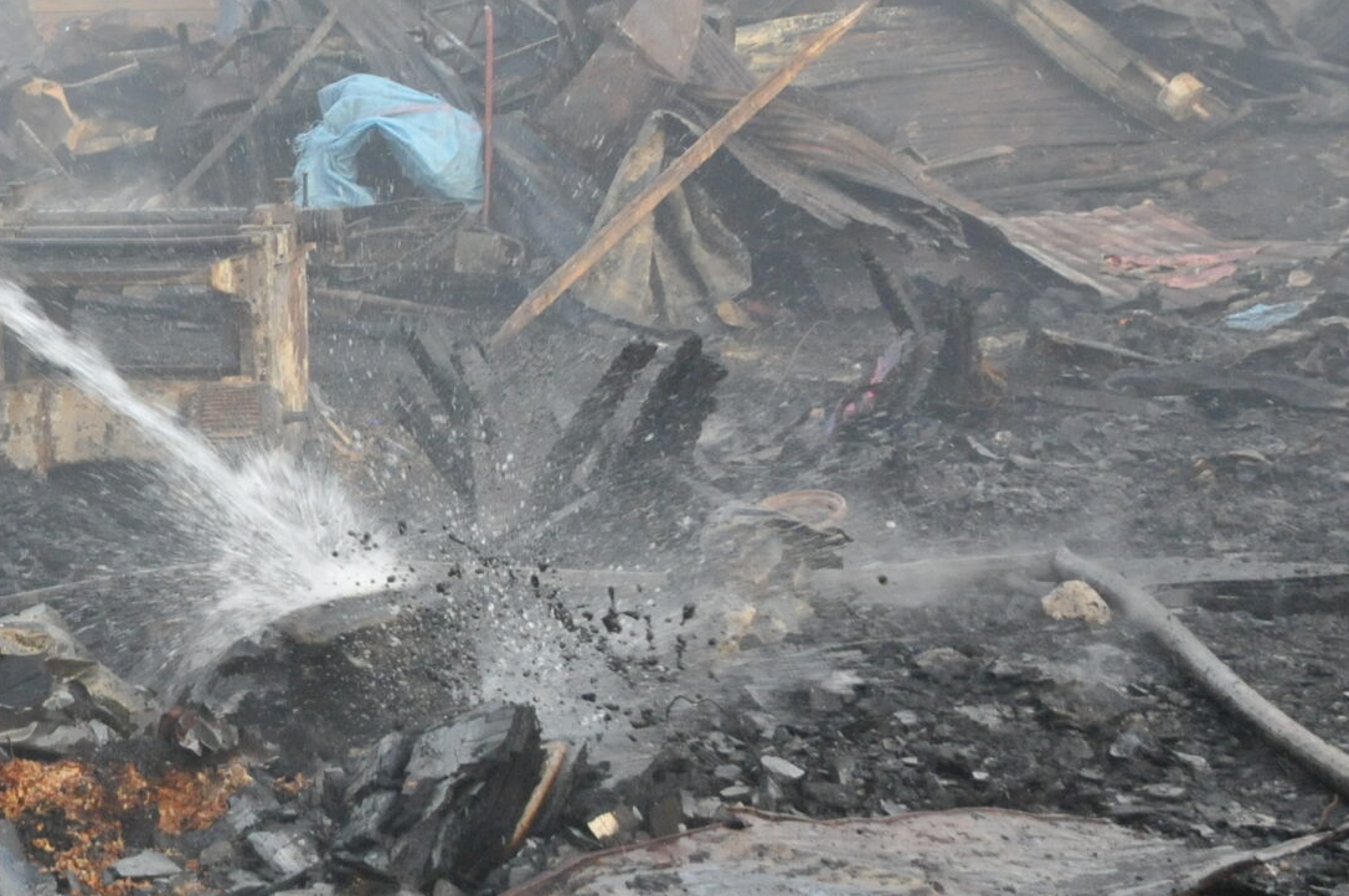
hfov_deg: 18.6
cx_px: -94
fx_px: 3967
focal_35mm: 106
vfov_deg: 12.8
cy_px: 227
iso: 1100
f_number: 6.7
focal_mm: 30
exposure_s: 1/250
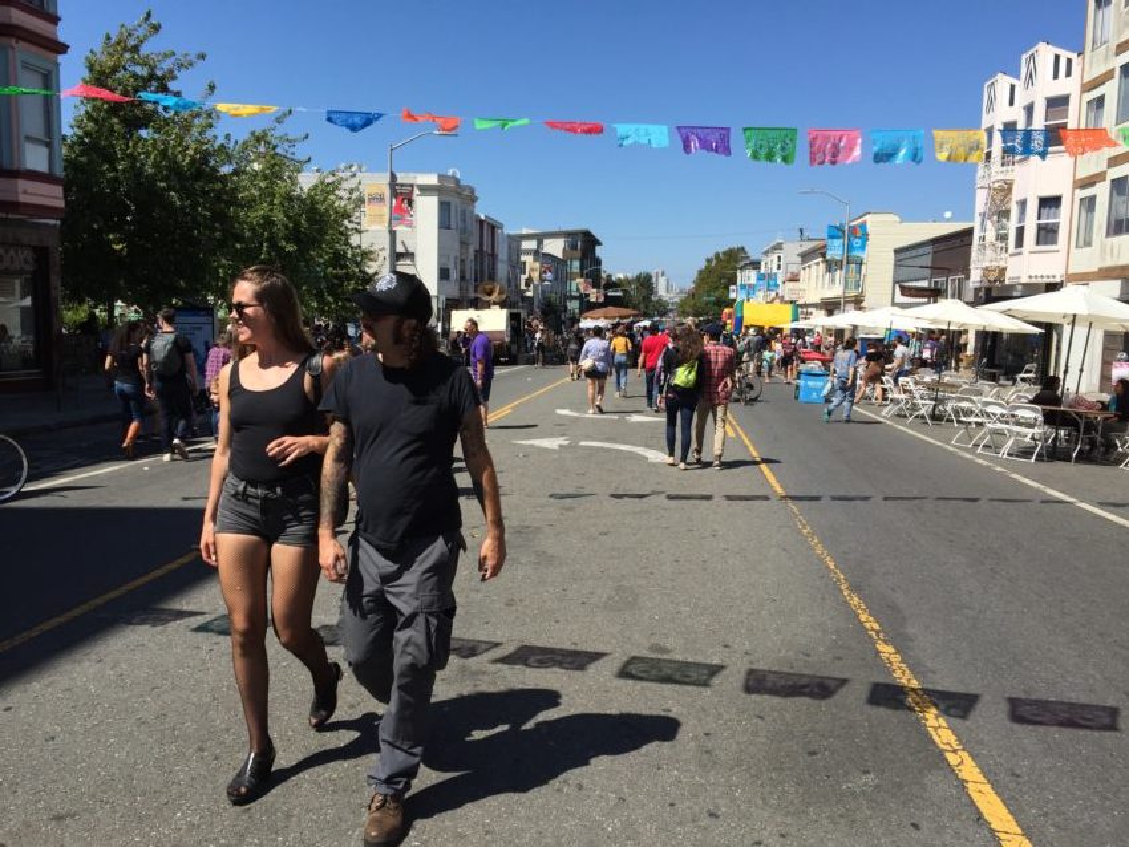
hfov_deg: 61.6
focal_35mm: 29
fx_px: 946
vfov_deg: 48.2
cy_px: 424
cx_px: 564
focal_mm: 4.15
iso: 32
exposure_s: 1/2326
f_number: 2.2
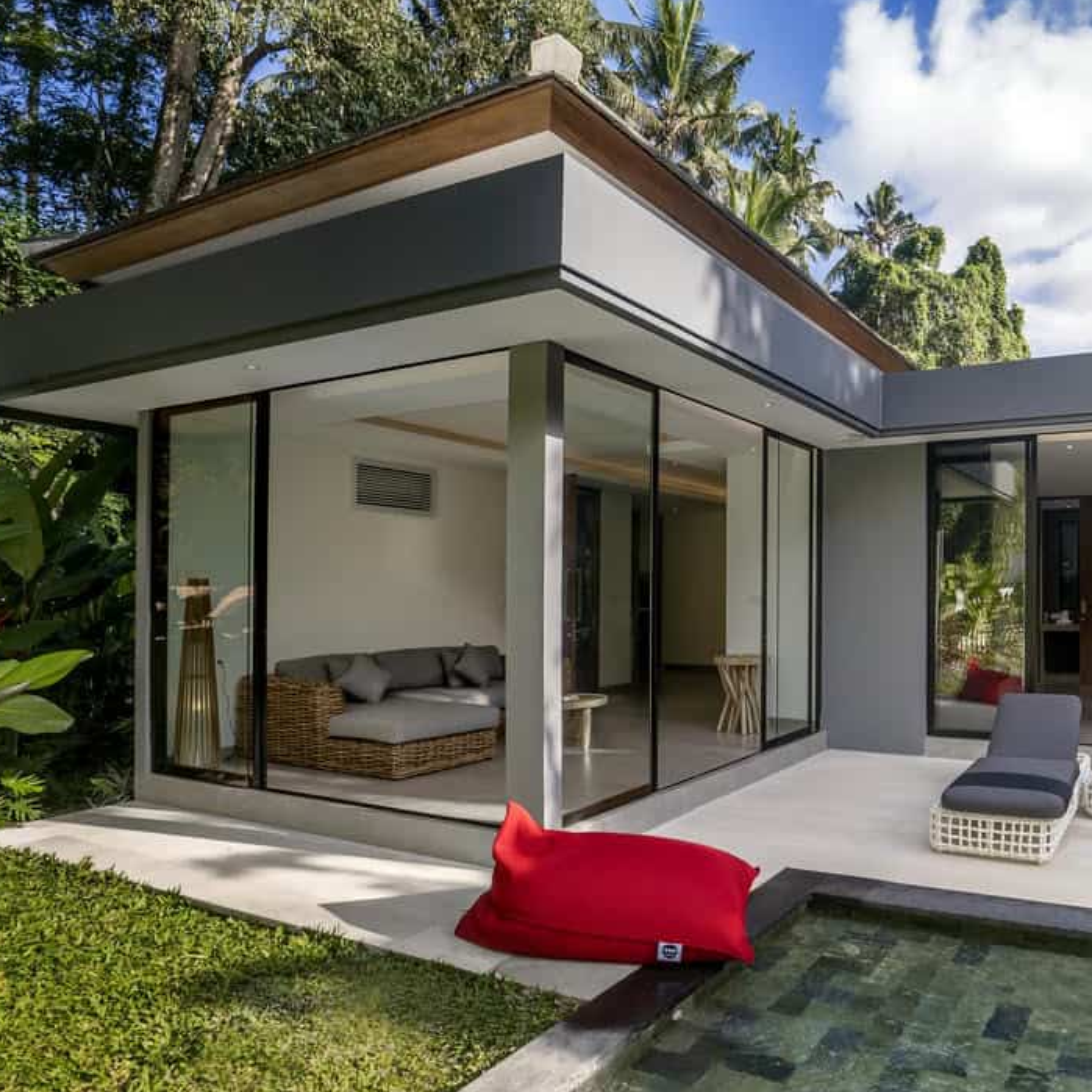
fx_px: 749
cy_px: 558
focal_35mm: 21
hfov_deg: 68.2
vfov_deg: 72.1
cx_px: 798
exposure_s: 1/125
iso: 200
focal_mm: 16
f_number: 8
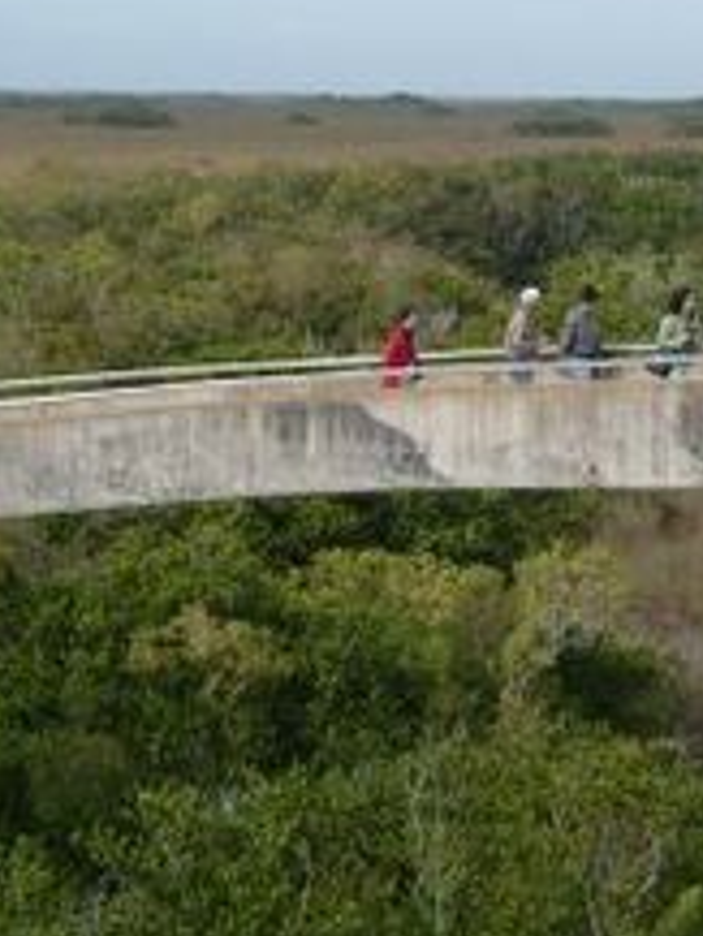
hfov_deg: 16.8
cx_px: 697
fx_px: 2326
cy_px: 177
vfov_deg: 22.4
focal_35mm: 86
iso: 80
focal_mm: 5.8
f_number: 7.1
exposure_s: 1/250
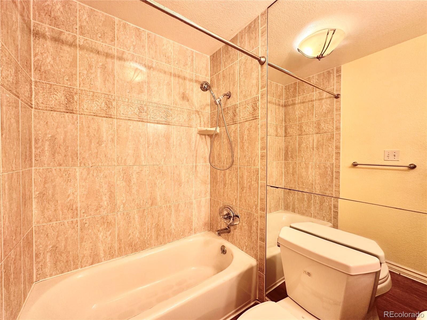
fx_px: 173
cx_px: 214
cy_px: 160
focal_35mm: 14
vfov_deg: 85.7
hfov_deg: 102.1
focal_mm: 2.22
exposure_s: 1/60
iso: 160
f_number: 2.2
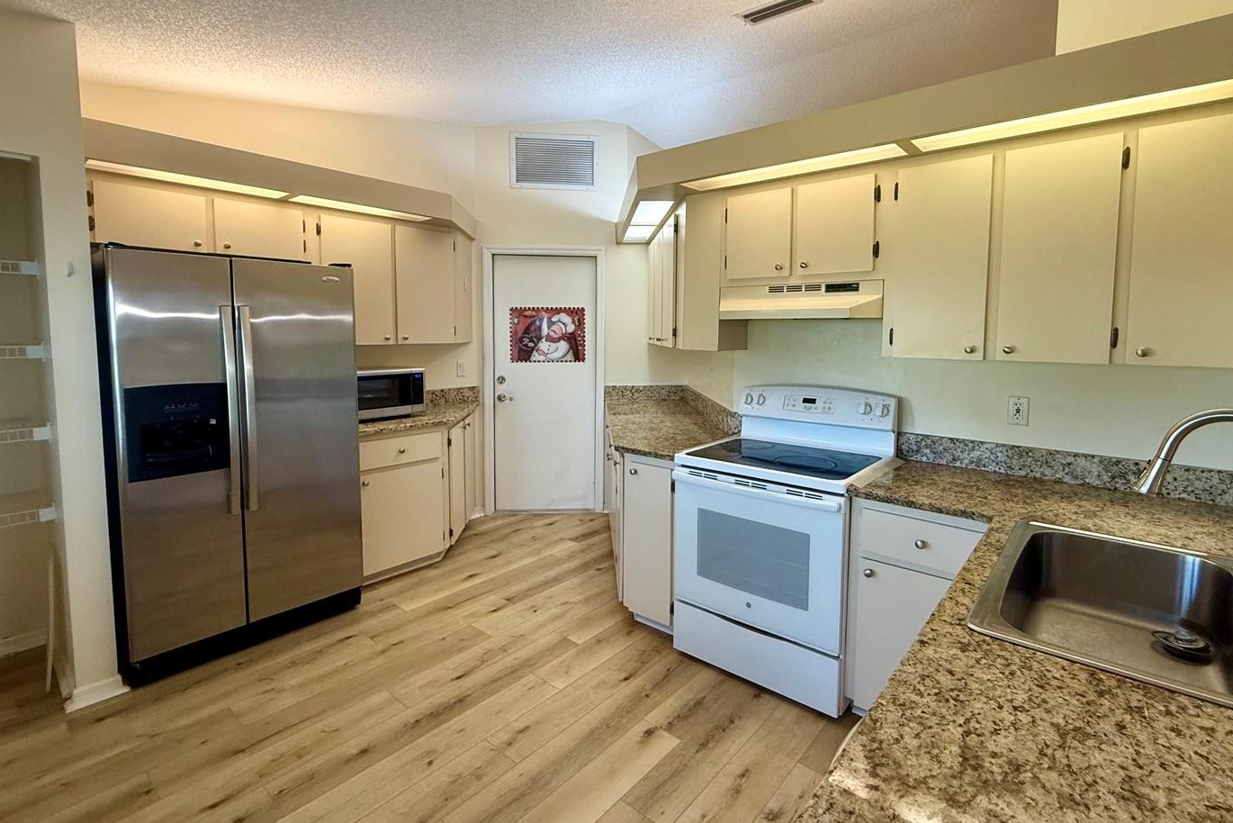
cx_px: 650
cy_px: 373
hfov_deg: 93.2
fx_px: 582
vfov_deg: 70.3
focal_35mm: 17
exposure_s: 1/120
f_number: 2.2
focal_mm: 2.22
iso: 200
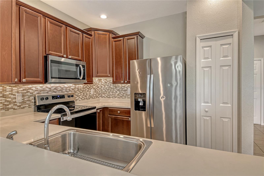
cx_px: 132
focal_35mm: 18
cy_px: 88
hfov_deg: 90.0
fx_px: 132
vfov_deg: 67.4
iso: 640
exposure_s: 1/60
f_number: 9
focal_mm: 12
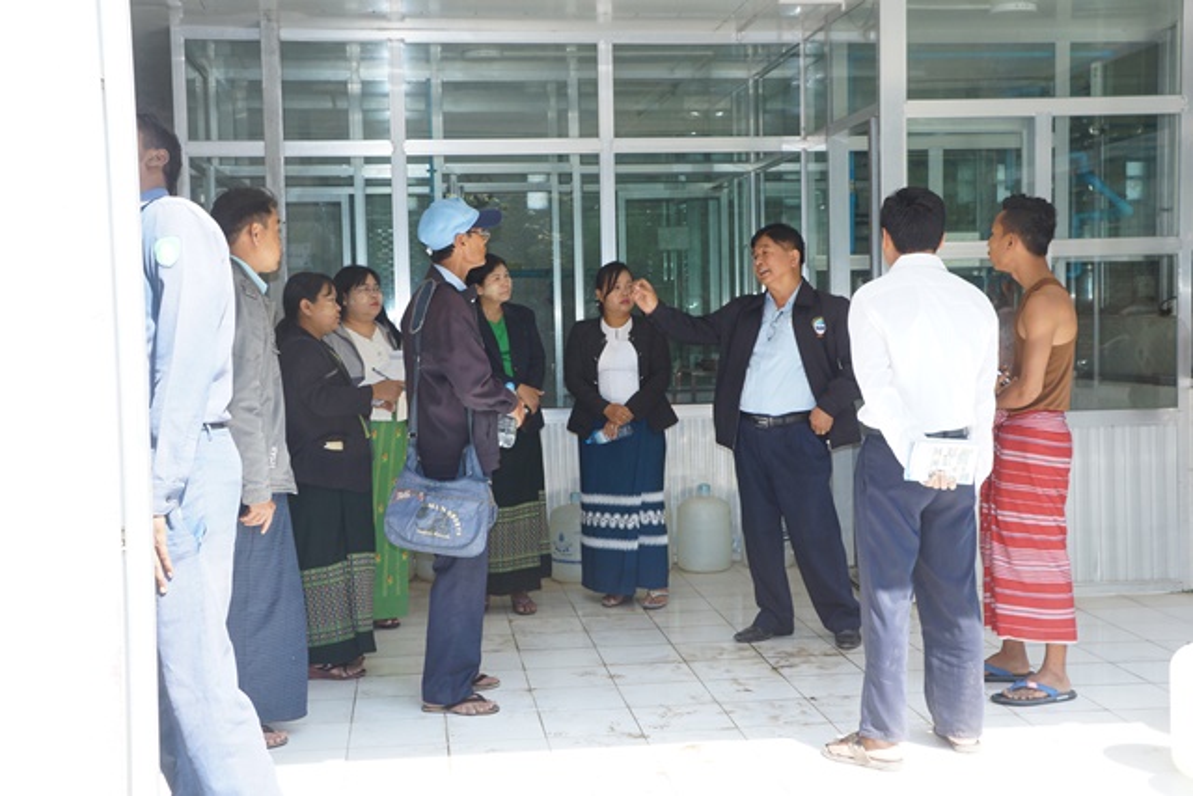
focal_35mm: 42
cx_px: 596
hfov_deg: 46.4
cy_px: 398
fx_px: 1392
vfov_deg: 31.9
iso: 400
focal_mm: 28
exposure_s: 1/160
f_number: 8
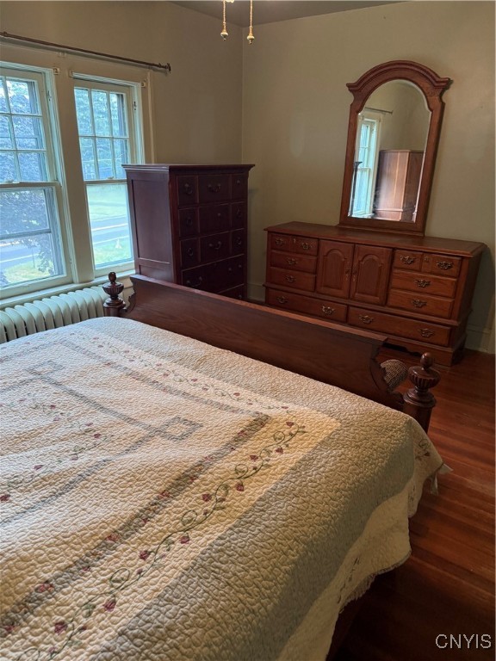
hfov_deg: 56.8
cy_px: 330
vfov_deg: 71.6
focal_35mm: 24
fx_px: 459
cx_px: 248
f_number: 1.78
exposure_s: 1/120
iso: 250
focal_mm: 6.76
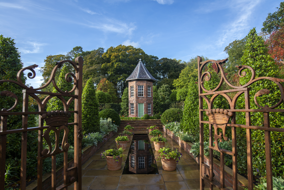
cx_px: 142
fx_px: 142
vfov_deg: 67.4
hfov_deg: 90.0
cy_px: 95
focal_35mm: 18
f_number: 9
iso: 250
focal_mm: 18
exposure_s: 1/160
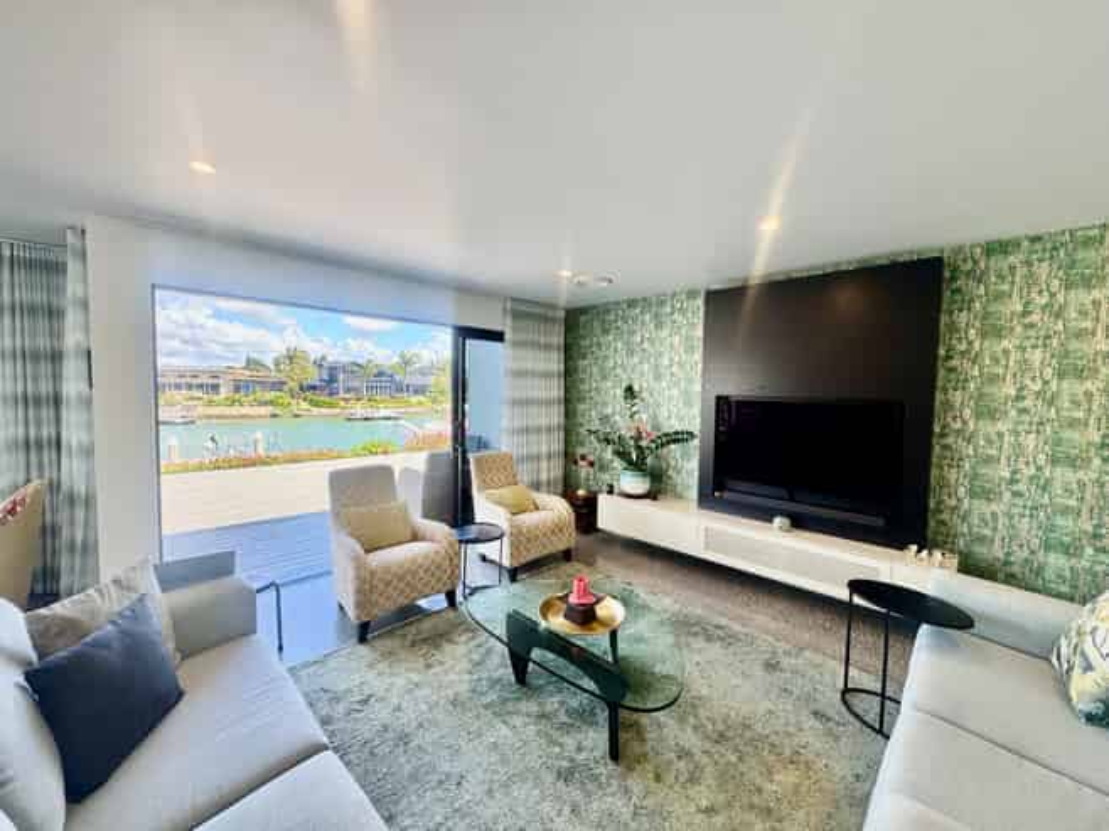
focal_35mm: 14
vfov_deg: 85.6
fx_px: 448
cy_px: 416
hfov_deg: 102.1
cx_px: 554
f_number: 2.2
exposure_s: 1/135
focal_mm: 2.22
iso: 40
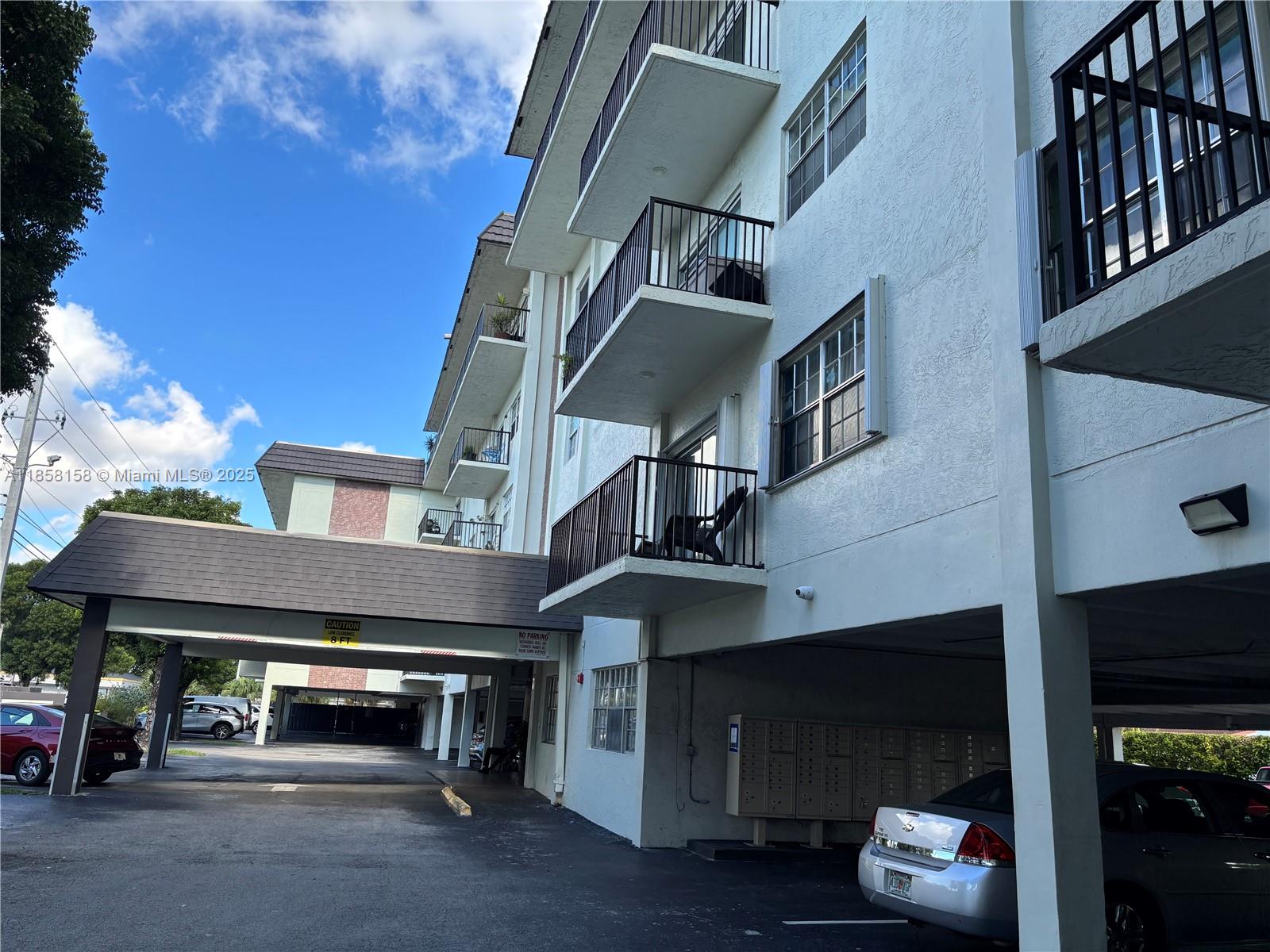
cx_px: 635
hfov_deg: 67.3
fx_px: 954
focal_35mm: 26
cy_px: 476
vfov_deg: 53.1
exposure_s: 1/978
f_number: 1.6
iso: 50
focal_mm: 5.96
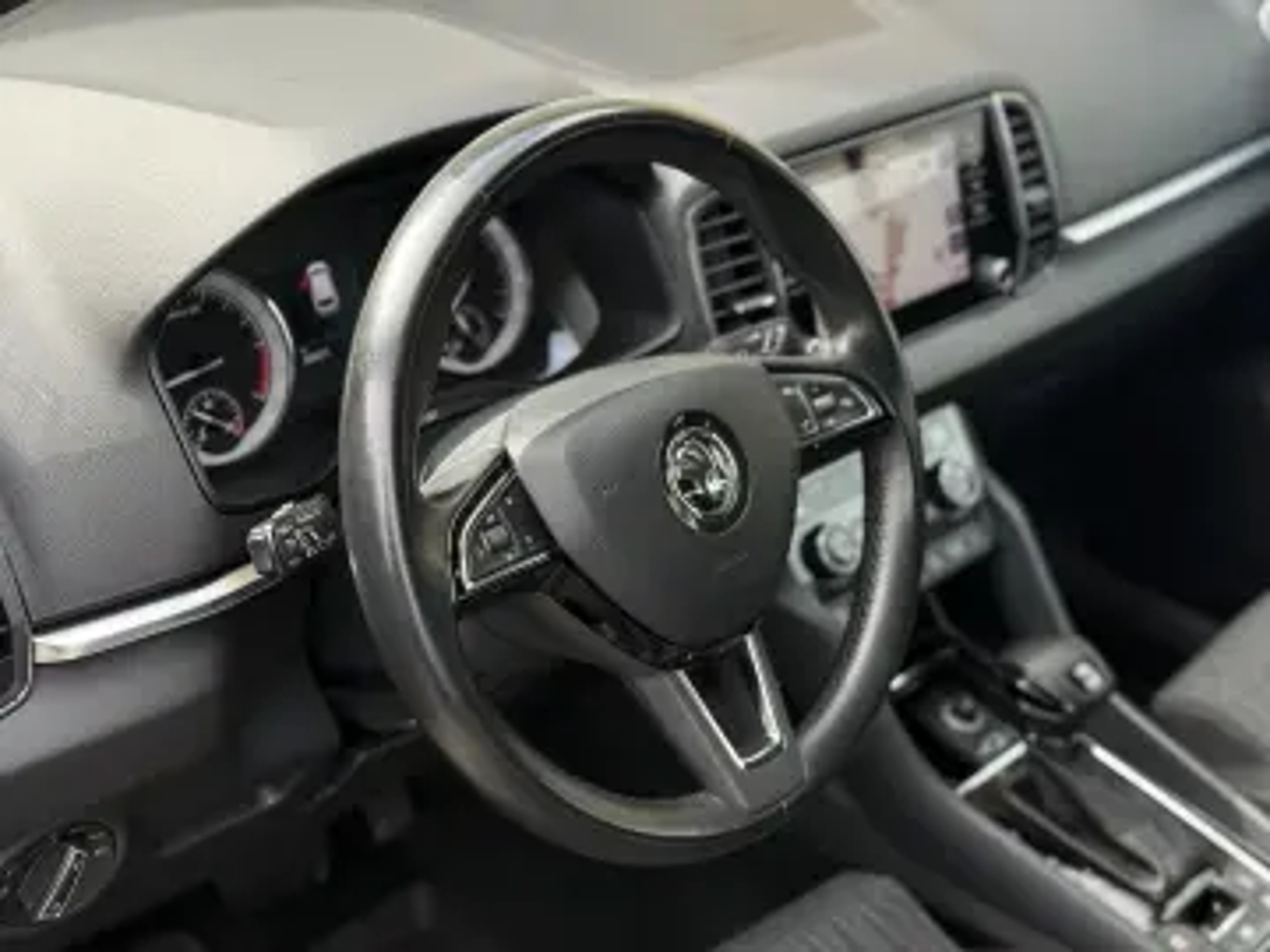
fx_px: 1761
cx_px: 635
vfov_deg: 30.3
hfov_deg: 39.7
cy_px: 476
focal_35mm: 48
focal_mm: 6.76
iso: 80
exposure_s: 1/420
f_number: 1.78
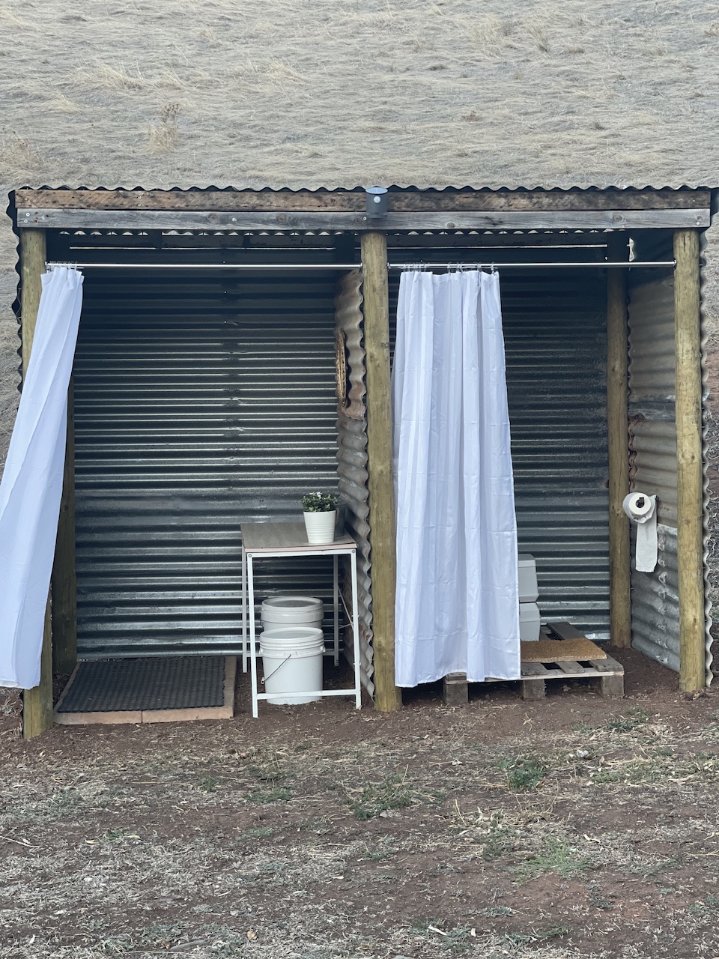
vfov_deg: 30.3
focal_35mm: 64
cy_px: 480
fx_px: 1772
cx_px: 360
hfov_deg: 22.9
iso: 50
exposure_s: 1/121
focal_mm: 7.5
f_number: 2.2
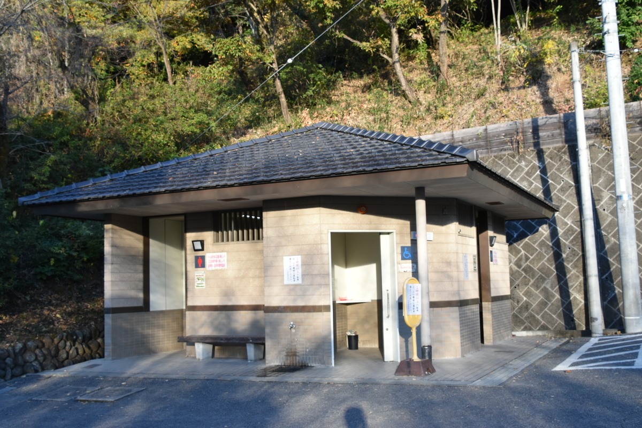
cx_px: 321
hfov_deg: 49.6
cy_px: 214
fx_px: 695
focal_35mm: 39
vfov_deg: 34.2
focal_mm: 26
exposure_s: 1/180
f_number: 6.7
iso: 400
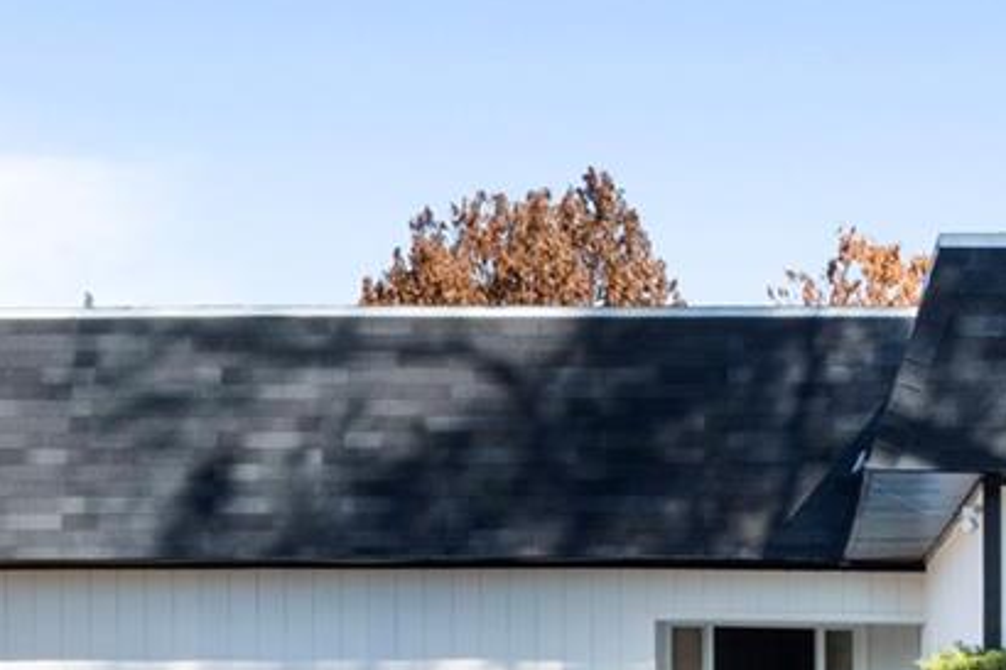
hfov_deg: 17.4
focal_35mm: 117
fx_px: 3268
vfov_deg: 11.6
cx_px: 783
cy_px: 665
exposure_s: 1/100
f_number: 22
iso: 800
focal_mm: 30
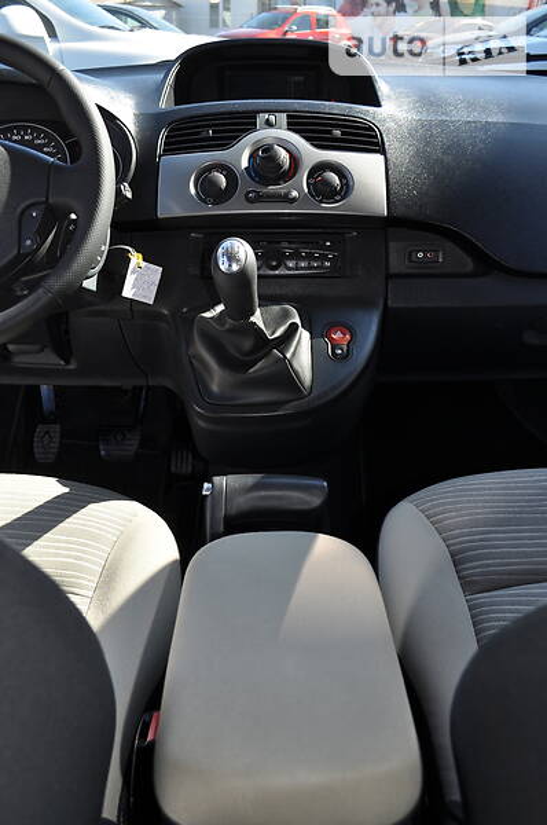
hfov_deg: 39.8
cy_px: 412
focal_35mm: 33
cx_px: 274
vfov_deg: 57.3
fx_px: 755
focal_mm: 22
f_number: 5.6
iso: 200
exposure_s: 1/200
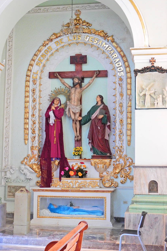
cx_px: 85
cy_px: 127
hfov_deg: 25.5
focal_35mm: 53
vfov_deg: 37.5
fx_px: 369
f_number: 3.5
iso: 500
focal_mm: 8.9
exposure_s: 1/15
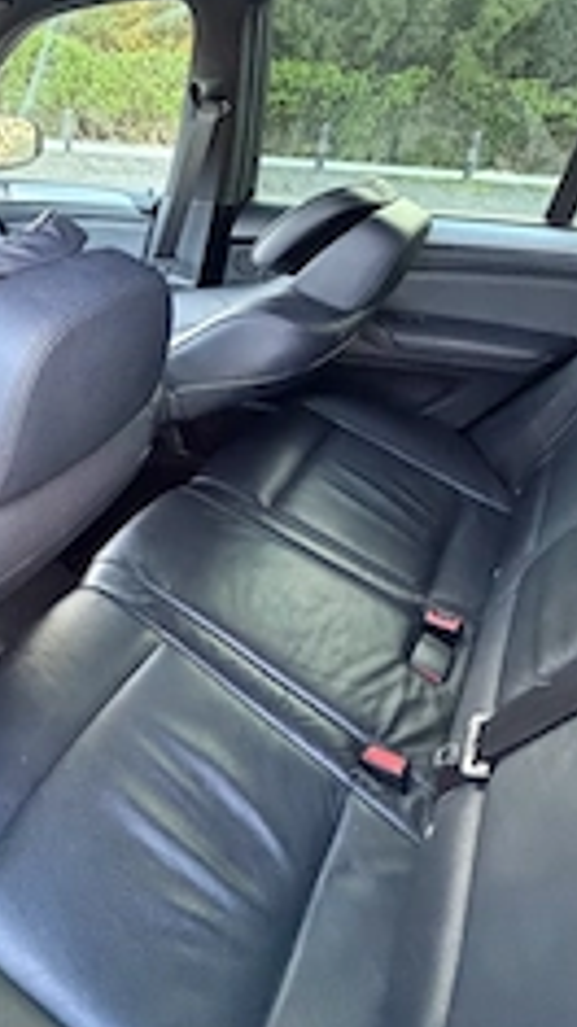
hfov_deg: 41.3
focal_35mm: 26
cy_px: 385
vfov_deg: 70.7
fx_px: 708
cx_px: 70
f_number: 2.2
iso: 640
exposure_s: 1/60
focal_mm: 2.22
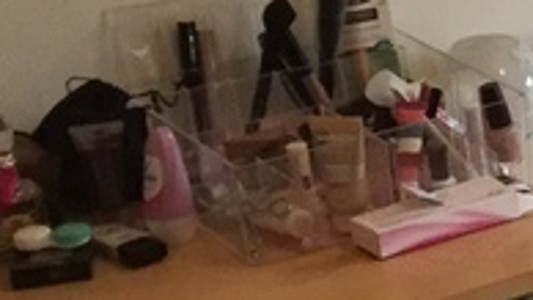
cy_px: 138
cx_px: 1162
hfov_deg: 11.3
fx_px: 2360
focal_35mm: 167
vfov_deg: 7.3
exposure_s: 1/33
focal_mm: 4.15
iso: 250
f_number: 2.2
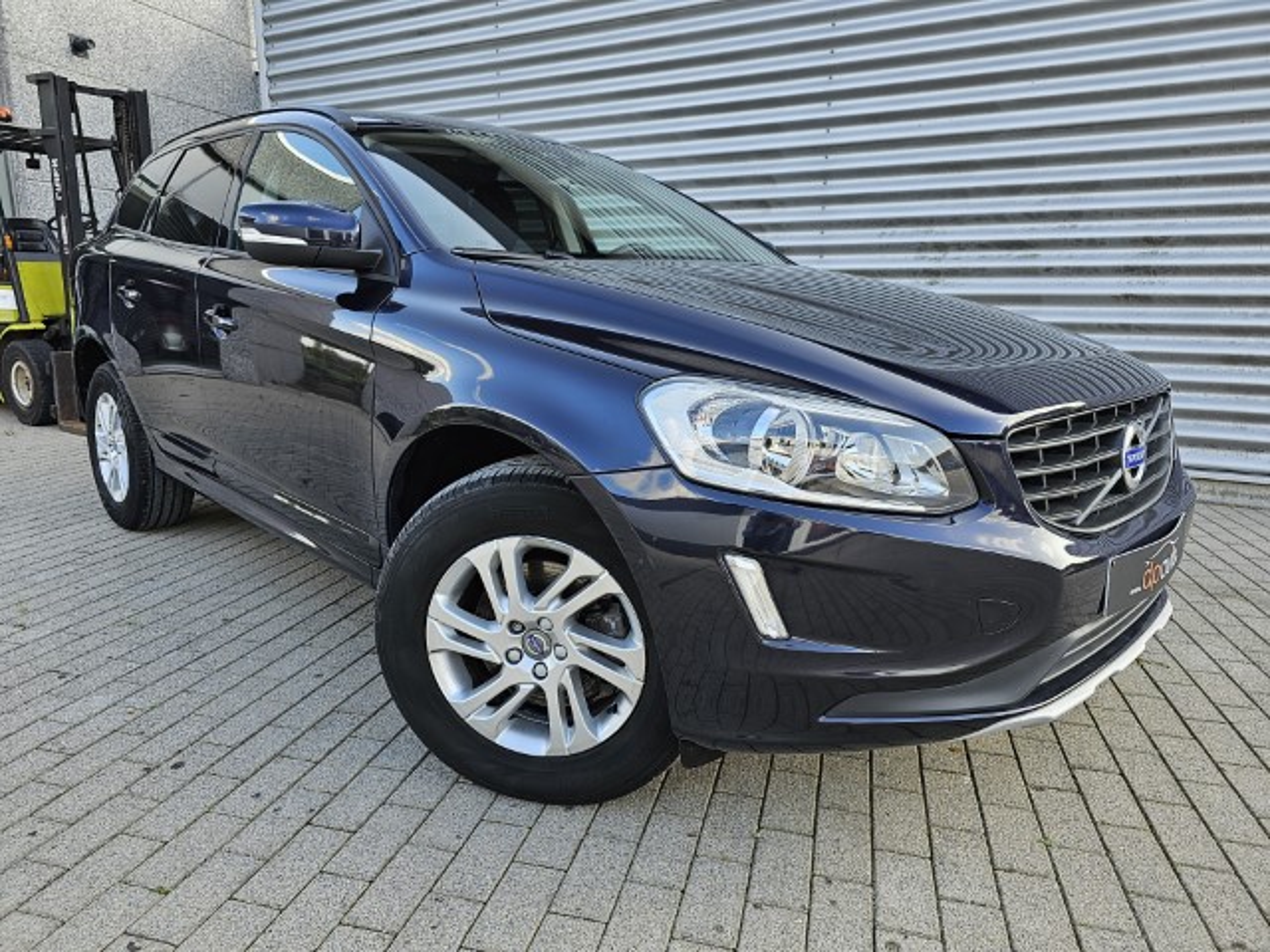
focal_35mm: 23
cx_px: 635
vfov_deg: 58.9
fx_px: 844
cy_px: 476
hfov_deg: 73.9
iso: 32
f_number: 1.7
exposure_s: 1/180
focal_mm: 6.3
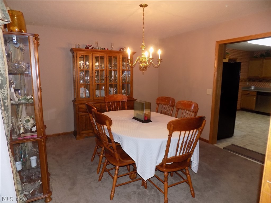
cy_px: 102
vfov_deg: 58.9
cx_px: 136
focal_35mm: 23
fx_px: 180
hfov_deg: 73.9
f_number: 3.1
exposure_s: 1/30
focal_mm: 4
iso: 200
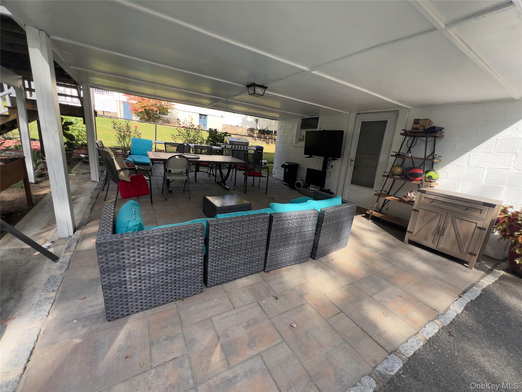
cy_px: 196
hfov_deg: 106.2
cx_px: 261
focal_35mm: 13
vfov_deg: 89.9
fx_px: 196
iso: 32
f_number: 1.8
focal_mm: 1.57
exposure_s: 1/174
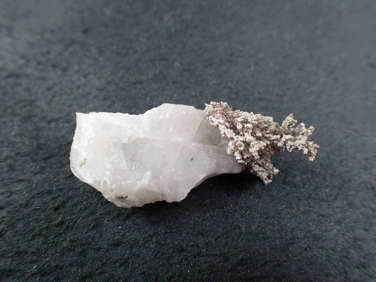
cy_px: 141
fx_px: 326
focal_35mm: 30
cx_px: 188
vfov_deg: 46.8
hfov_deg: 60.0
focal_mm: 5.5
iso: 125
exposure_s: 1/125
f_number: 2.3
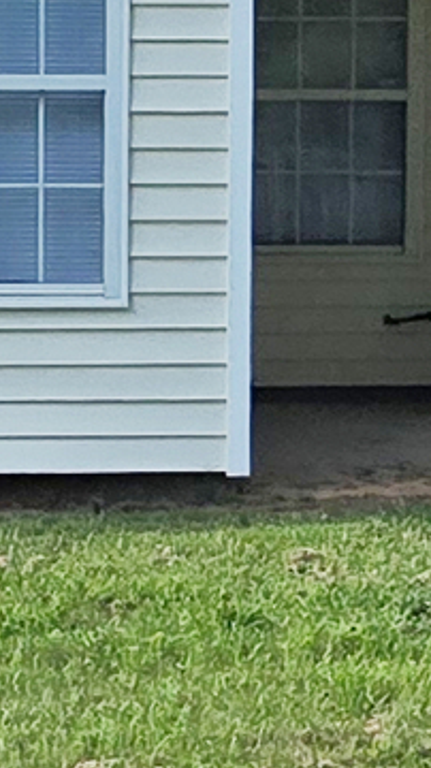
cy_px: 233
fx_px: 2463
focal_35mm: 121
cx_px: -41
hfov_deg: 9.9
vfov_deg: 17.7
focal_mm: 2.2
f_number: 2.2
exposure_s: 1/1967
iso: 50
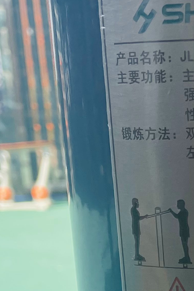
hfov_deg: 13.8
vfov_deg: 20.3
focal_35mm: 95
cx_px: 263
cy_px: 338
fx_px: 768
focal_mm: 4.2
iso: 32
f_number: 1.6
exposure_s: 1/1473
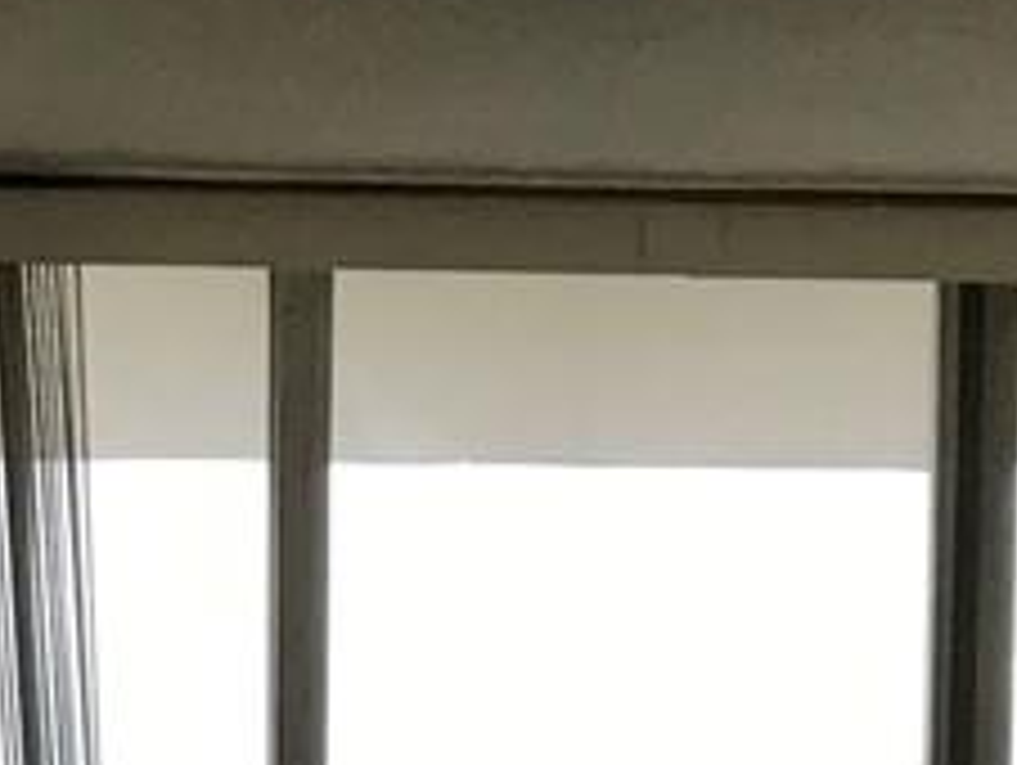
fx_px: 5823
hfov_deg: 9.9
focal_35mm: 198
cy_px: 2416
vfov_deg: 6.7
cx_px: 130
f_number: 1.8
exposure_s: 1/805
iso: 20
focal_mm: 3.99
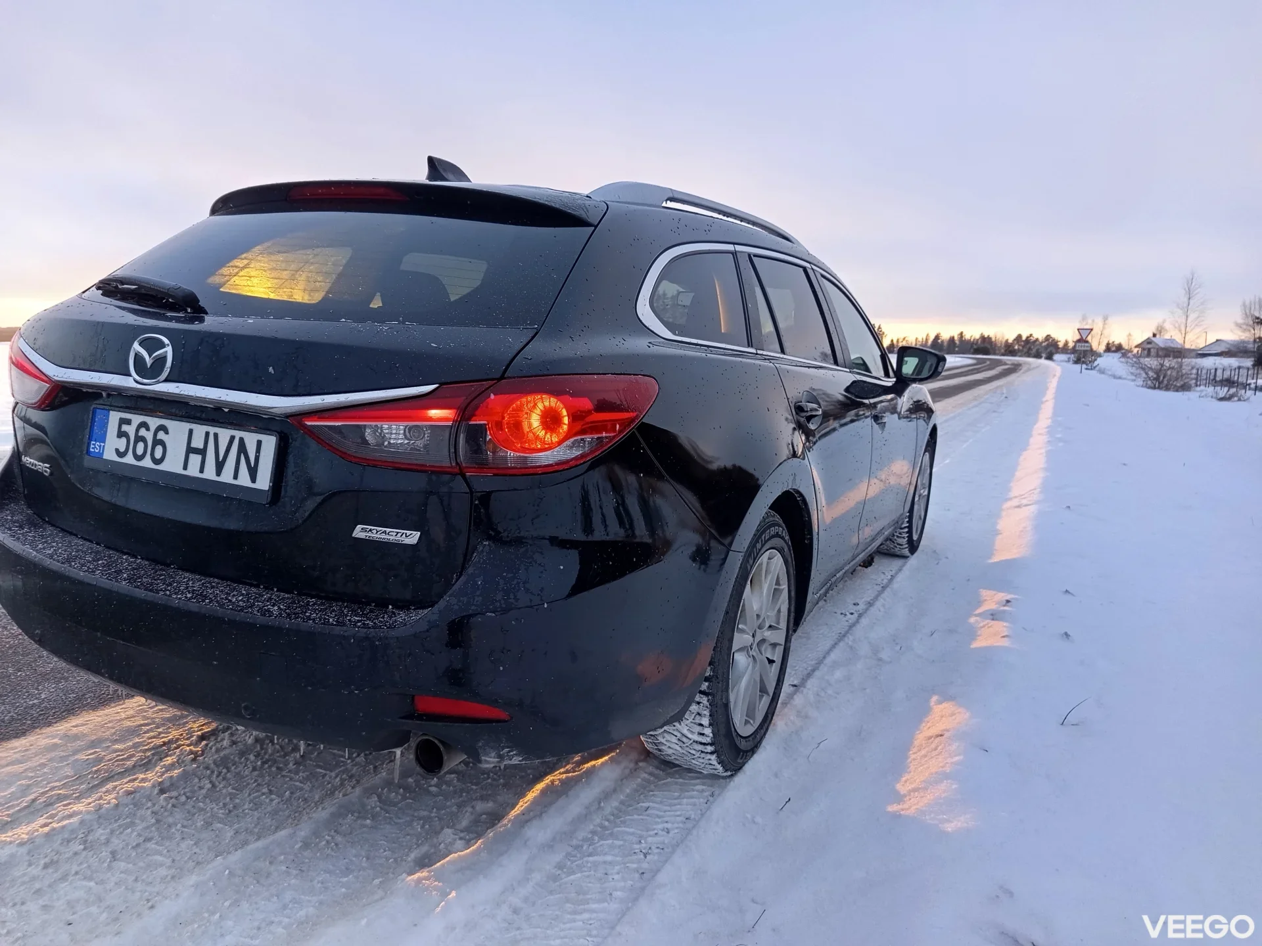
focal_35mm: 24
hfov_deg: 71.6
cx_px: 631
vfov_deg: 56.8
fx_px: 875
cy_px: 473
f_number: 1.7
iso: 141
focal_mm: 5.24
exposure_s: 1/100
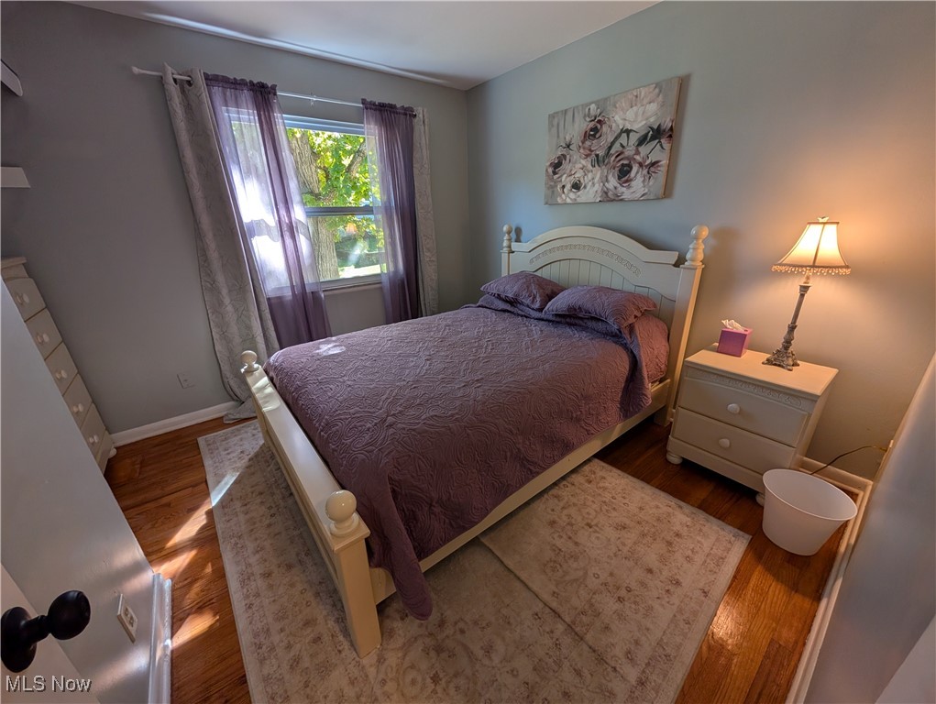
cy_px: 352
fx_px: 325
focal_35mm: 12
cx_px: 468
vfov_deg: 94.6
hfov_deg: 110.5
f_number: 1.7
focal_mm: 2.02
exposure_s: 1/120
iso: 94
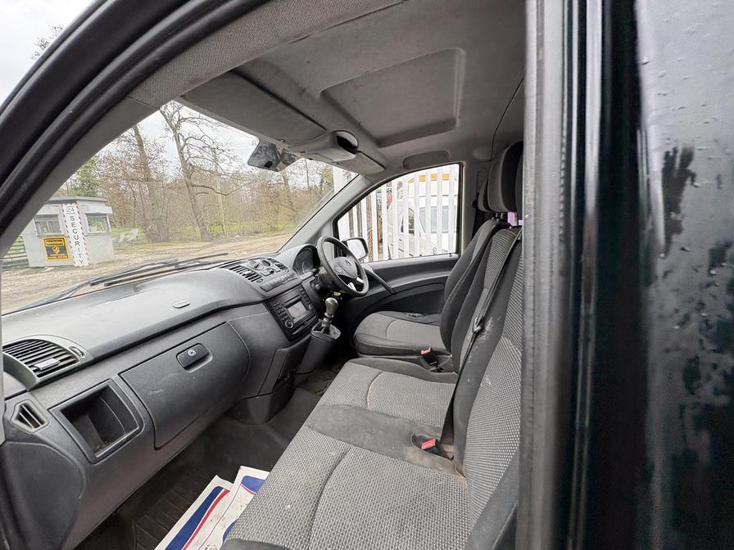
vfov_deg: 85.7
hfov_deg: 102.1
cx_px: 367
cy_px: 275
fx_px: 297
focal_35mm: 14
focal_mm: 2.22
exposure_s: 1/99
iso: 40
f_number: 2.2
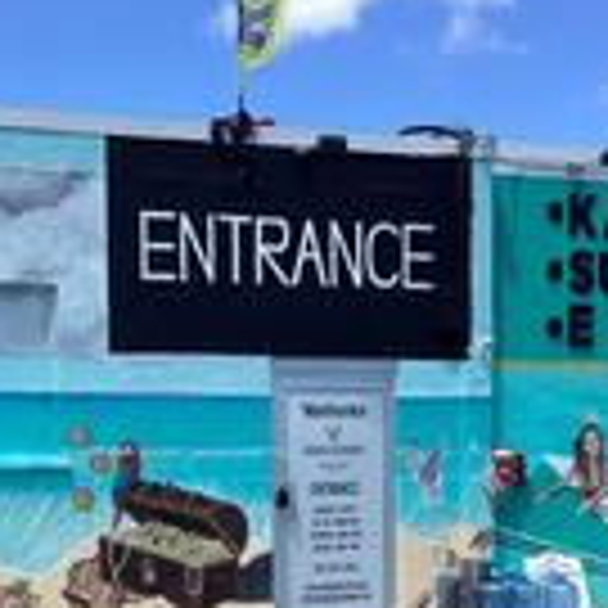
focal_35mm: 81
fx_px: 1610
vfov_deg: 20.9
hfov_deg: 21.2
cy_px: 549
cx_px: 167
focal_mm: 3.3
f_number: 2.4
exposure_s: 1/970
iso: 25
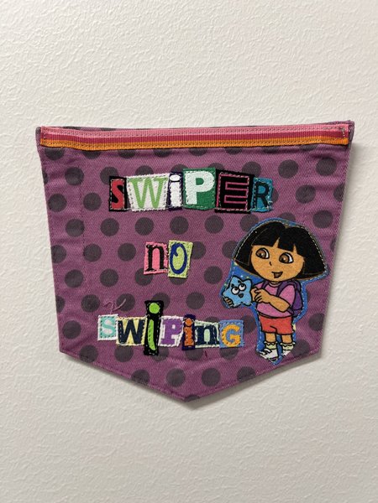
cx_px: 189
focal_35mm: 26
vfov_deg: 67.3
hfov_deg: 53.1
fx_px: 379
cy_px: 252
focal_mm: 5.7
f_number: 1.5
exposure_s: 1/60
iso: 125
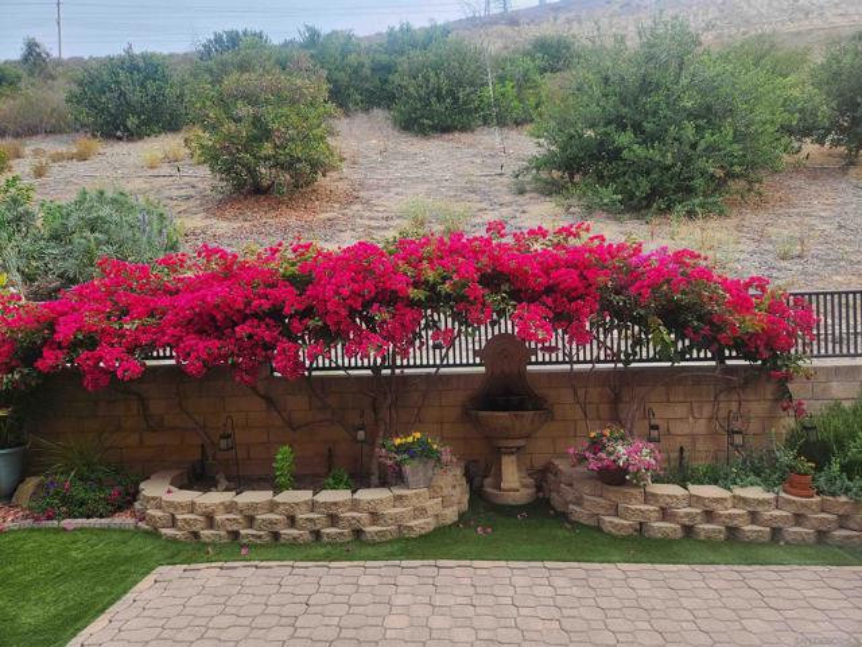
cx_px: 431
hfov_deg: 73.9
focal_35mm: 23
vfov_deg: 58.9
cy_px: 324
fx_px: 573
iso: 40
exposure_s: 1/180
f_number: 1.8
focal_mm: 5.4
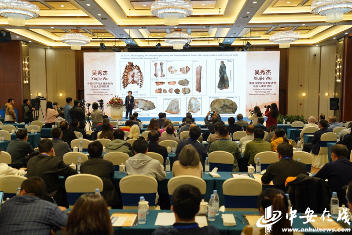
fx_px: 342
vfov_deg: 37.9
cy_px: 118
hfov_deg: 54.4
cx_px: 176
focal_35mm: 35
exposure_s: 1/50
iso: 200
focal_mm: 35
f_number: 2.8
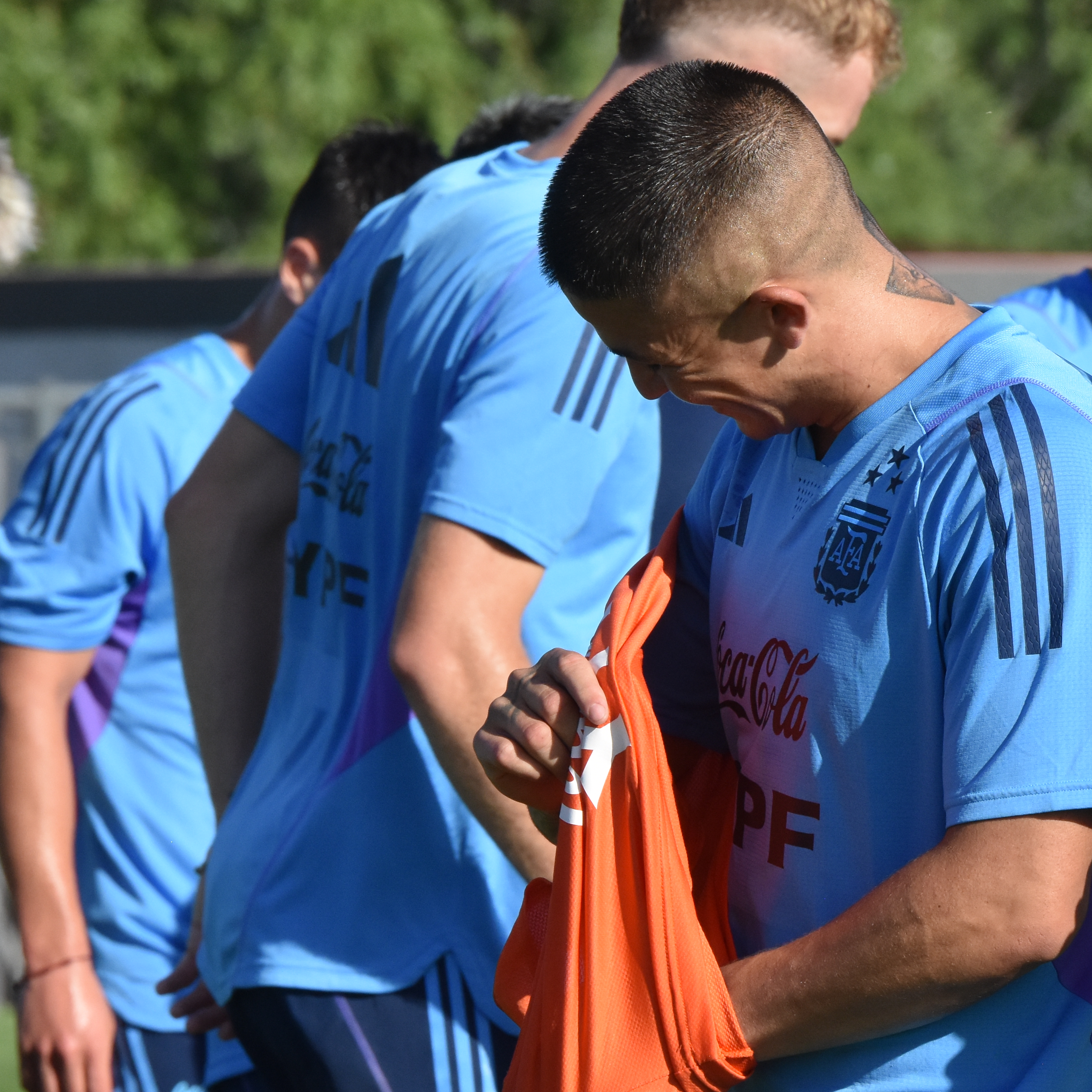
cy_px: 597
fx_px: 19344
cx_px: 1018
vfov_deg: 3.2
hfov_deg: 3.2
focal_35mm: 542
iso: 1000
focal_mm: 200
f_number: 10
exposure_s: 1/1600
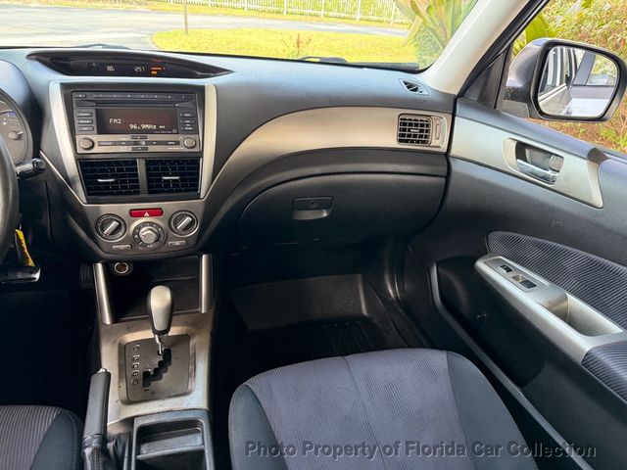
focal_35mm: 24
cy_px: 235
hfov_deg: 71.6
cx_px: 314
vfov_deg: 56.8
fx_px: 435
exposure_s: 1/75
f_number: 1.78
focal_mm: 6.76
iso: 200
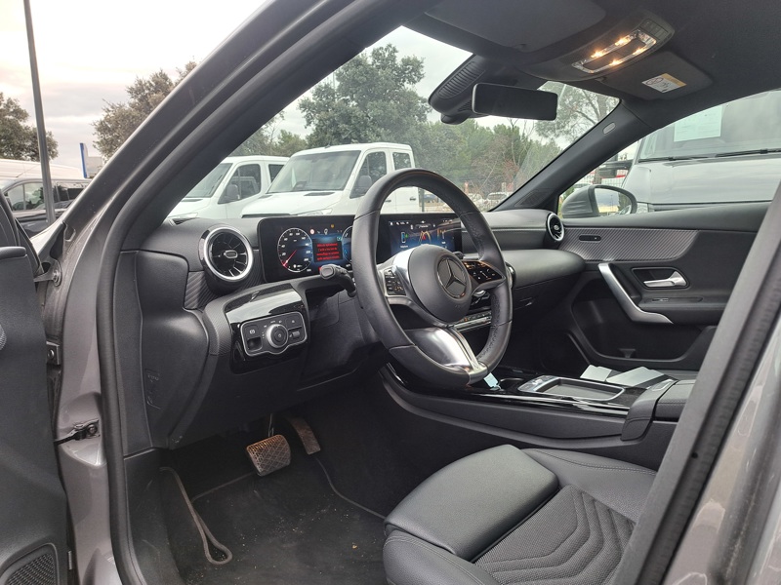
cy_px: 292
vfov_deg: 56.8
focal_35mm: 24
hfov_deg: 71.6
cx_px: 390
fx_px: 541
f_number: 1.8
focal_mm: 5.23
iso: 50
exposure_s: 1/50
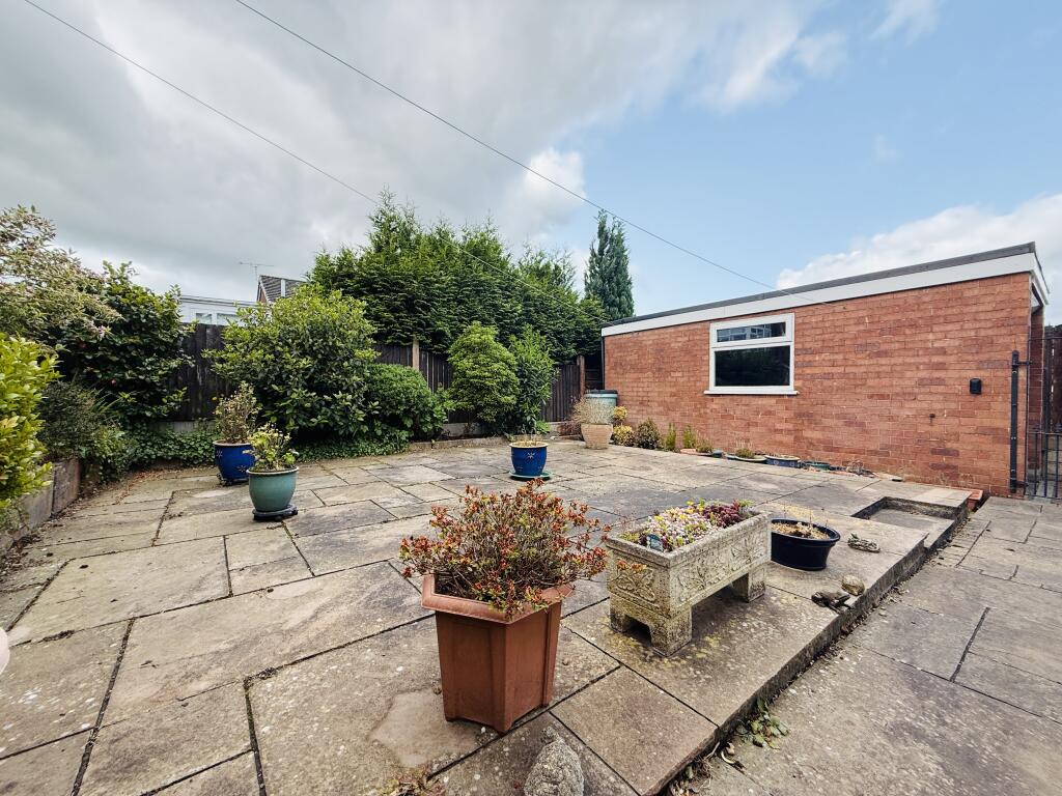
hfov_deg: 102.1
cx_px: 531
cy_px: 398
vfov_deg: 85.7
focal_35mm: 14
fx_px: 430
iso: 64
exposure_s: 1/625
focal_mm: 2.22
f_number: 2.2
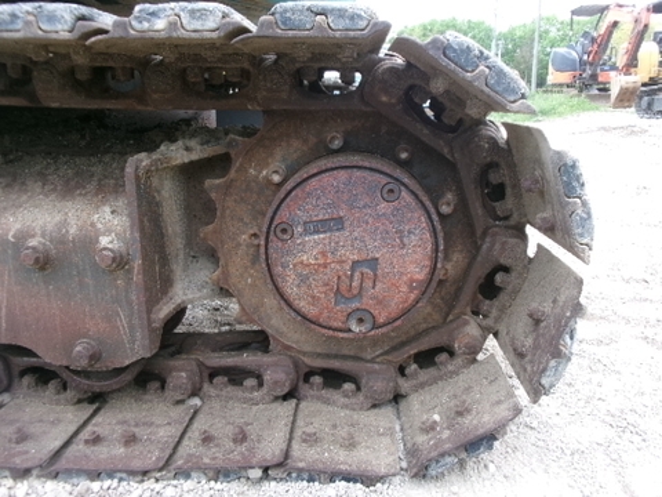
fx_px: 535
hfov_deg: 63.4
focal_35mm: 28
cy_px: 248
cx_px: 331
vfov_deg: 49.7
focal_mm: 5.1
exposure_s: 1/50
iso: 100
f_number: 3.9
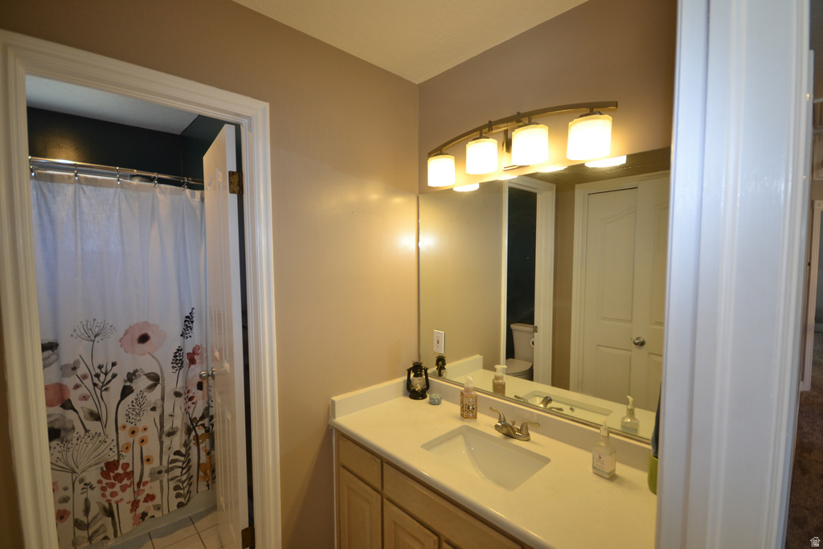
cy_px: 274
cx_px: 412
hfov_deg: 100.4
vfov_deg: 77.3
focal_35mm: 15
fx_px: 343
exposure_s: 1/60
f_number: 4
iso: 400
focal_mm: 10
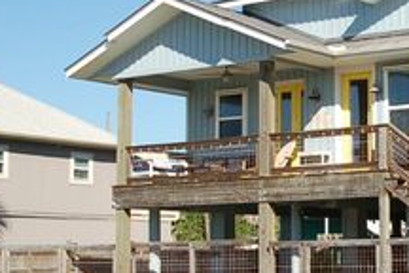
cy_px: 154
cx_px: 418
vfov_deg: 14.1
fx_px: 1102
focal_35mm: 97
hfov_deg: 20.3
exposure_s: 1/320
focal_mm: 28
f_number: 9
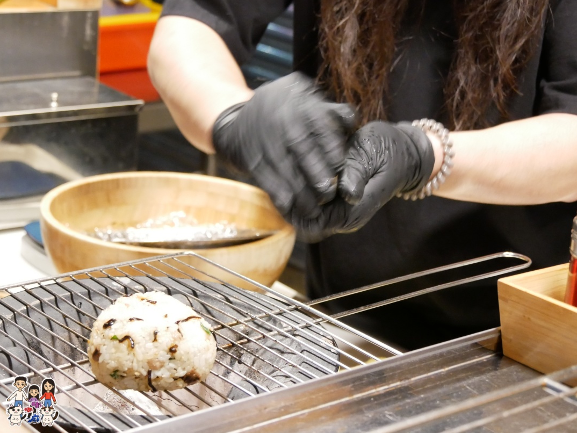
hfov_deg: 25.6
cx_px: 312
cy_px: 194
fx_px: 1267
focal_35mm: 76
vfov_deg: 19.4
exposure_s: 1/40
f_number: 4.5
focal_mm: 34
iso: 3200
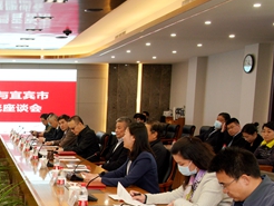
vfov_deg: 23.8
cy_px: 182
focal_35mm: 60
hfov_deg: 29.2
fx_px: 475
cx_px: -23
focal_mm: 24
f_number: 5.6
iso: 1250
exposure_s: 1/60
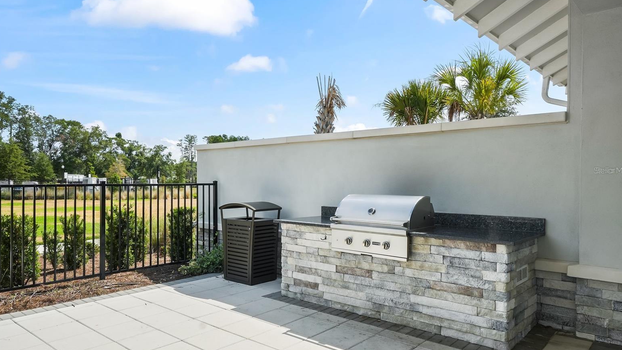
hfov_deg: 71.9
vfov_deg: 44.4
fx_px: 429
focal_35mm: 26
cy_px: 170
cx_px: 310
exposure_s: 1/40
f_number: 11
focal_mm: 16
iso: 250
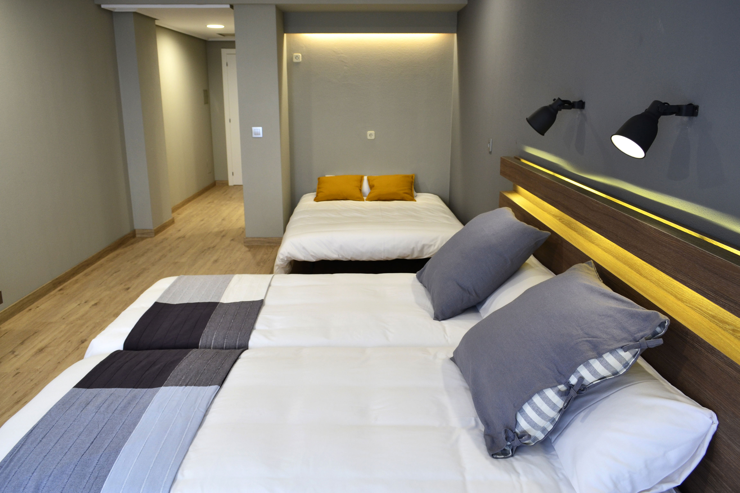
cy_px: 246
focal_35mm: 27
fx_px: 555
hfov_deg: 67.4
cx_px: 370
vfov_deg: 47.9
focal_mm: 18
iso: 400
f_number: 6.3
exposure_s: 1/20
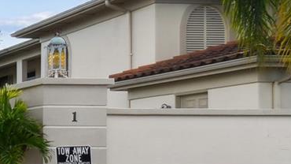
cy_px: 142
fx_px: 525
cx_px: -266
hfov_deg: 19.8
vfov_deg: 17.5
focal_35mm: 68
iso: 100
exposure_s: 1/320
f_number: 8
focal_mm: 10
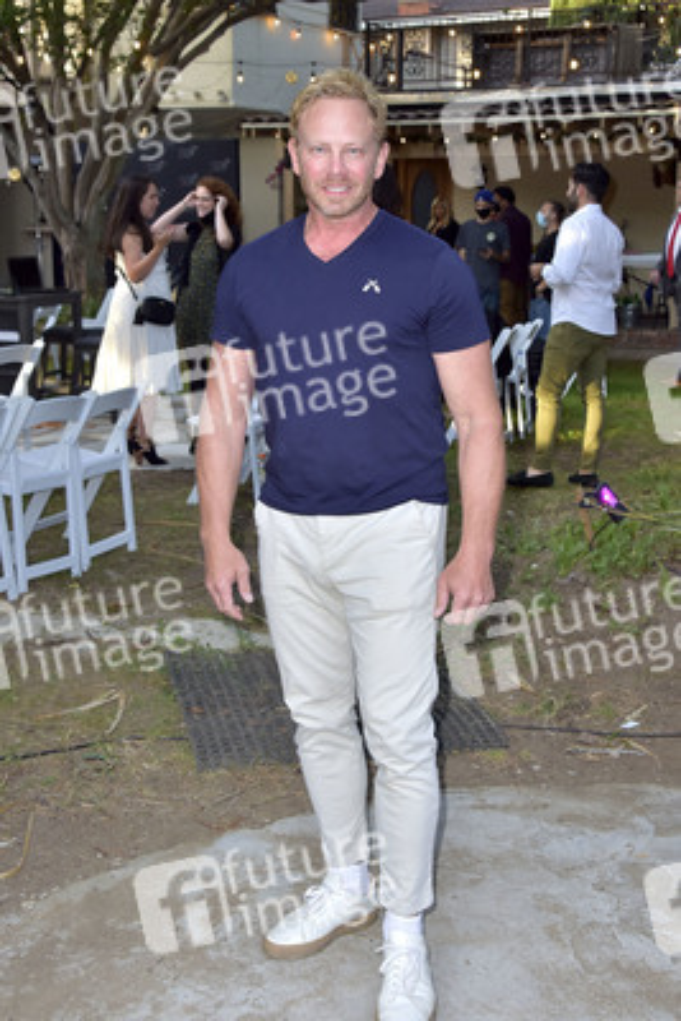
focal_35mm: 44
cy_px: 510
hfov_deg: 30.5
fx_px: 1247
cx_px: 340
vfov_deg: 44.5
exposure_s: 1/250
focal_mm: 44
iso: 500
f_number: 7.1
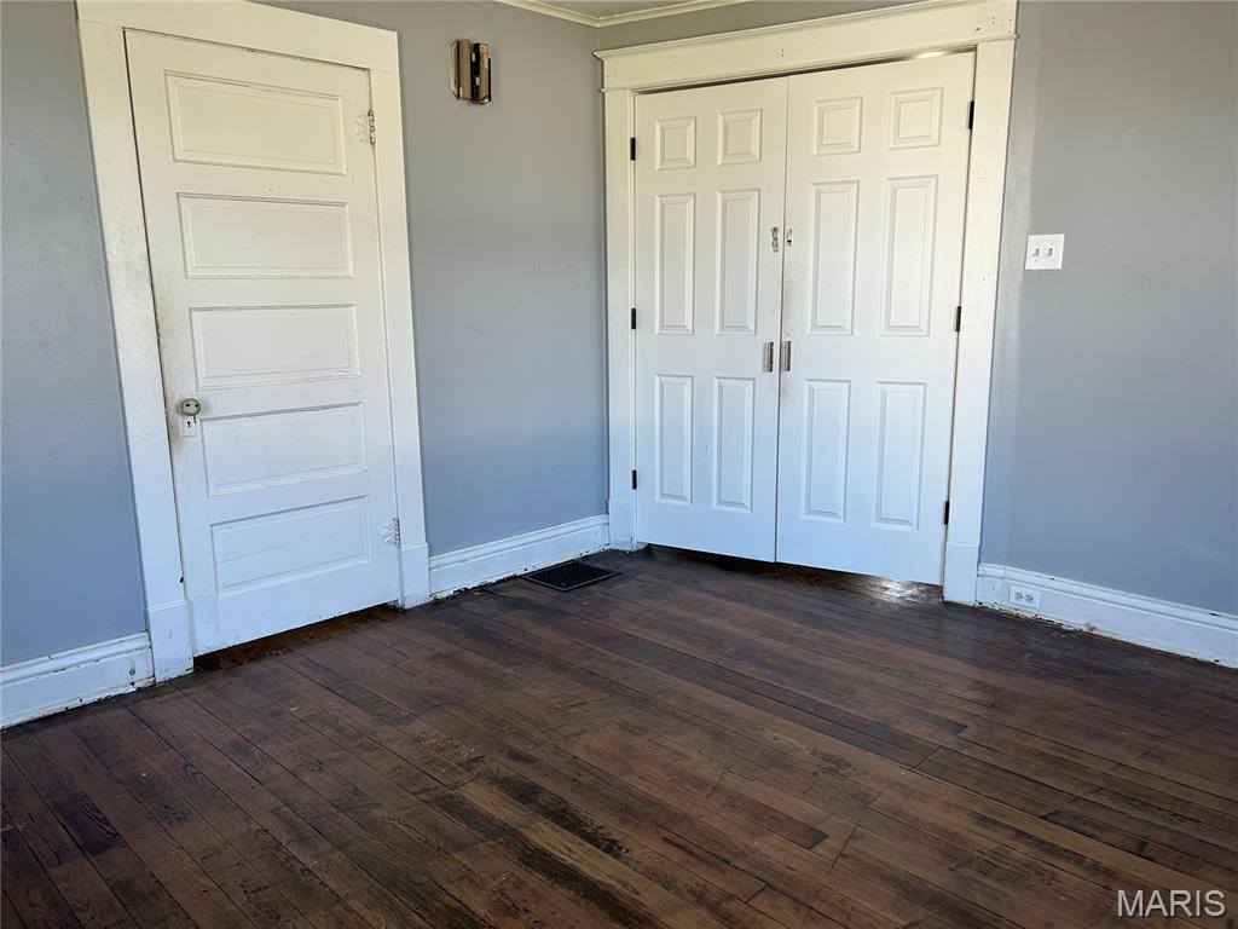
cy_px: 464
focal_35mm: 26
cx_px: 619
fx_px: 930
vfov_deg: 53.1
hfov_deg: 67.3
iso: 40
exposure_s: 1/121
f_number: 1.5
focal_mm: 5.7
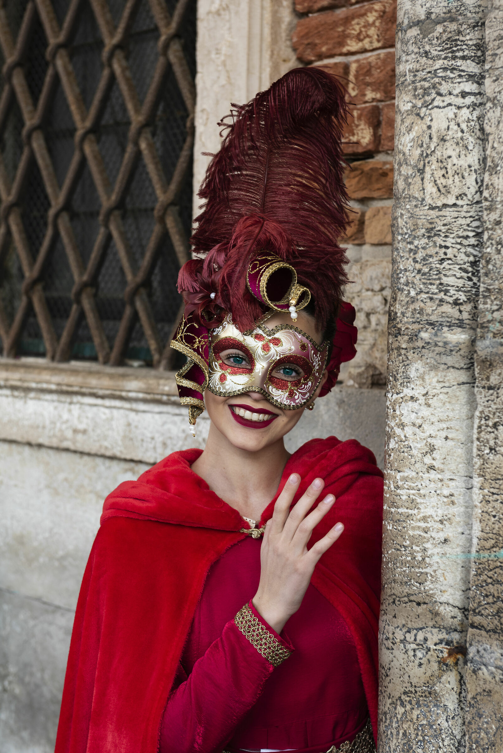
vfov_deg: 28.8
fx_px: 1466
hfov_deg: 19.5
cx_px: 252
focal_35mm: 70
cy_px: 376
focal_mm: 70
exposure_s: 1/160
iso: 400
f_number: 6.3
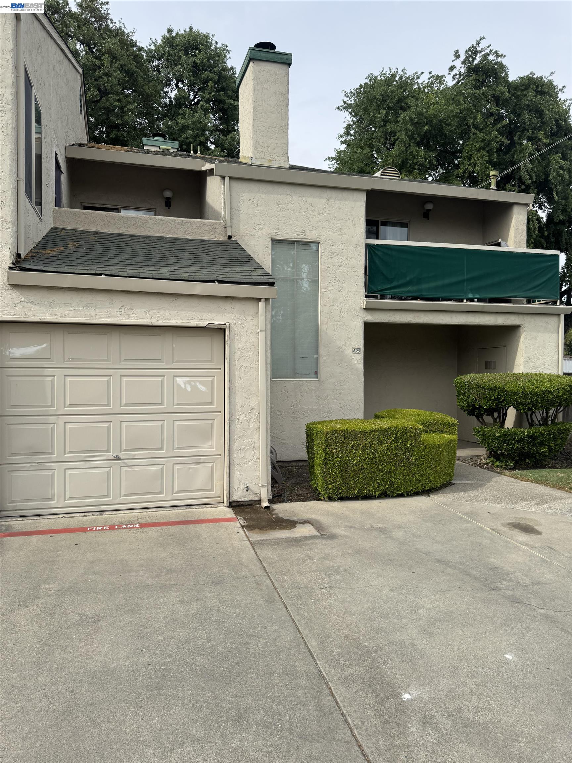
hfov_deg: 56.8
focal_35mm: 24
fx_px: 529
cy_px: 382
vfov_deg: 71.6
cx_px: 286
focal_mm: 6.76
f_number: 1.78
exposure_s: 1/3597
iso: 80
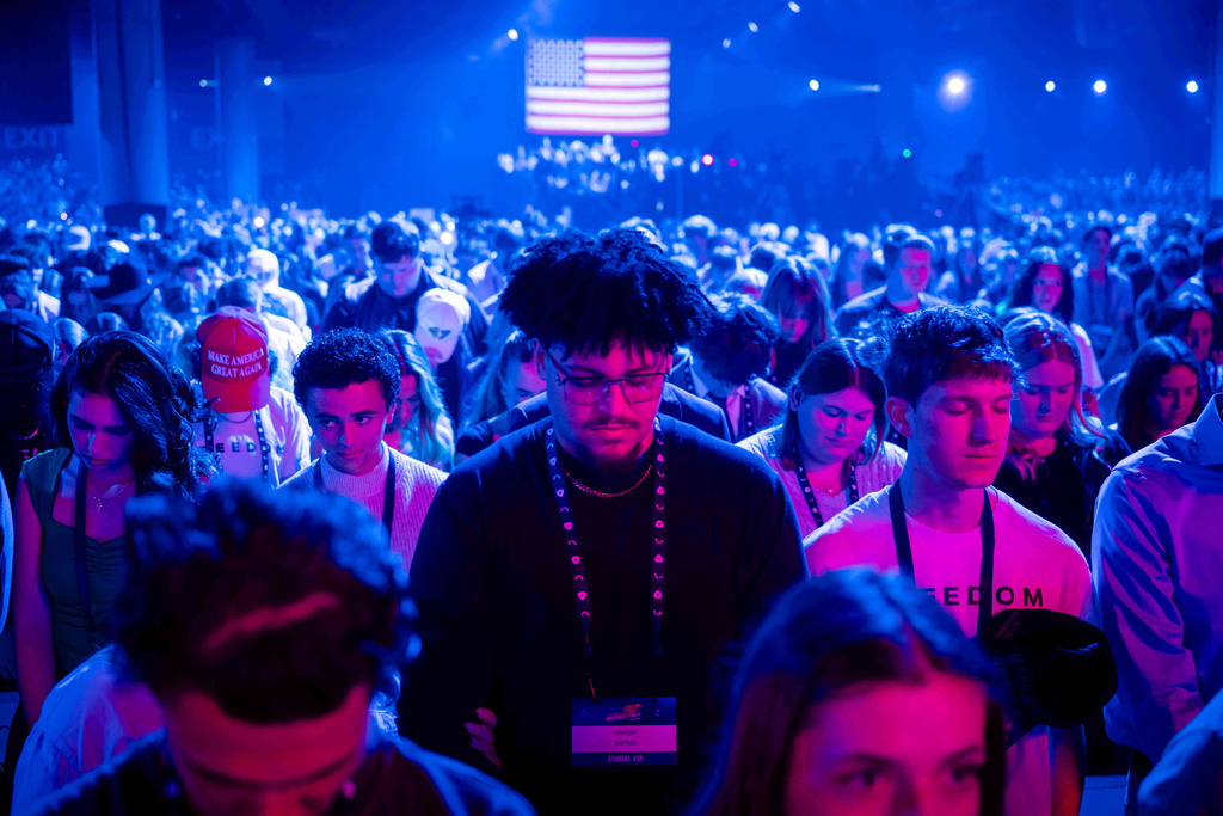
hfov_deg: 43.6
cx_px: 612
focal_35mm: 45
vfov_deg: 29.9
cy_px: 408
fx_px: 1529
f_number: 3.2
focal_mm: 45
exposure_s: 1/40
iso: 800
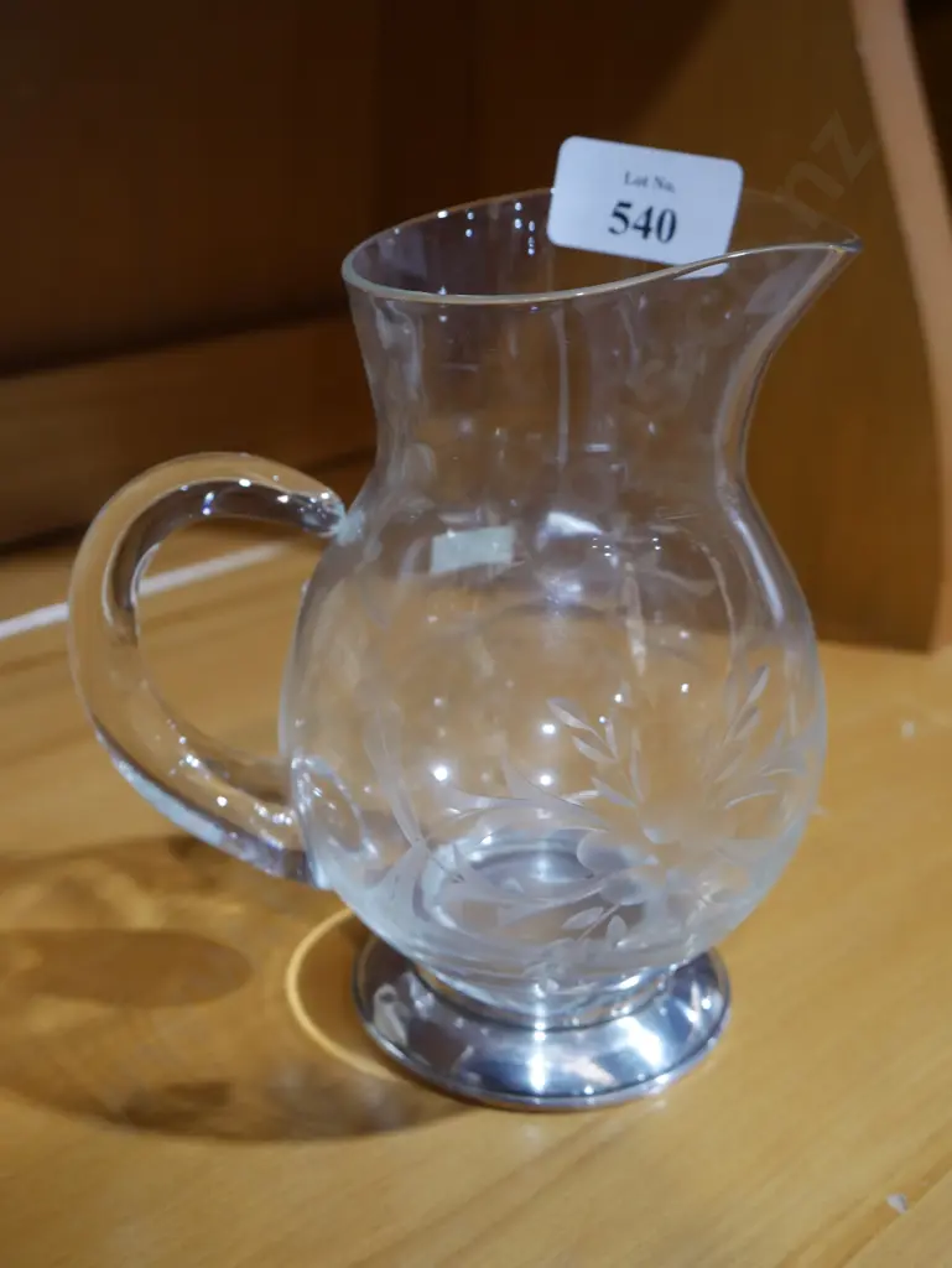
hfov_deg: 31.5
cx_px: 476
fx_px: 1685
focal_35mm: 46
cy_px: 634
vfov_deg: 41.2
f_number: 5.1
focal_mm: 23
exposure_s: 1/60
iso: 800
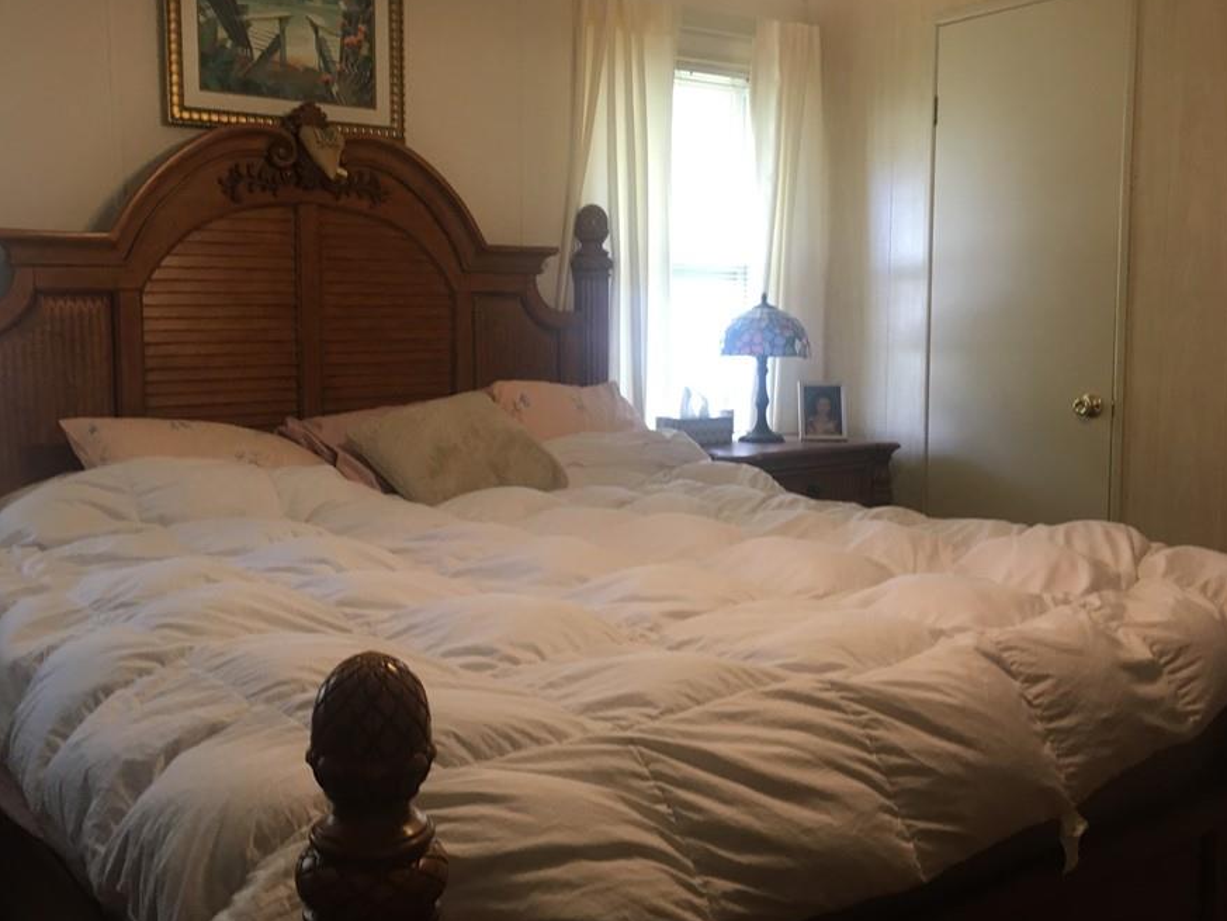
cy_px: 432
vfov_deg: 41.8
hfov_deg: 53.7
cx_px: 516
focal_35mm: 34
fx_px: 1205
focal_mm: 4.15
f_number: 2.2
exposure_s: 1/30
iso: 80
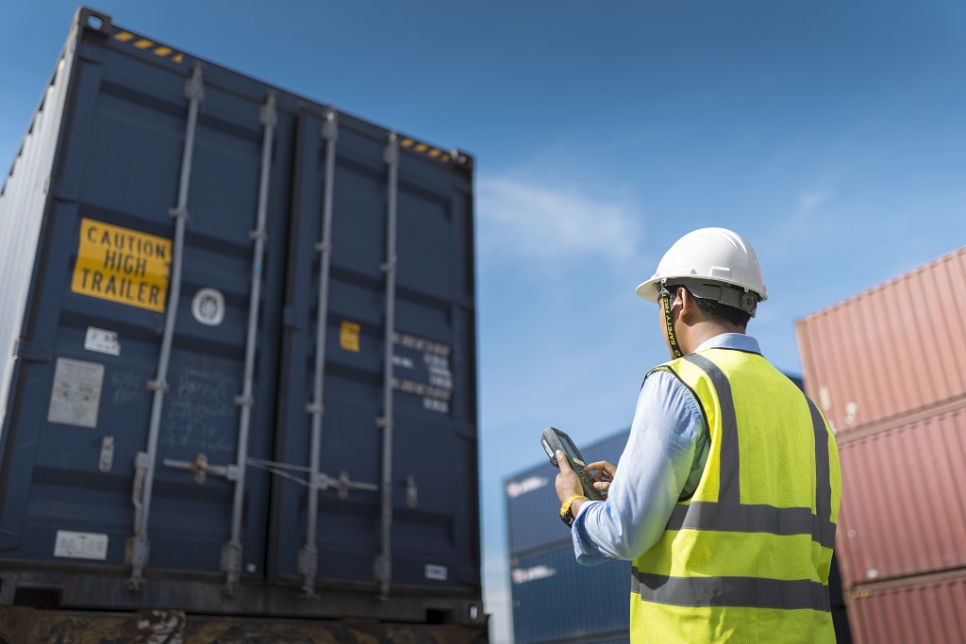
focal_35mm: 35
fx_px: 939
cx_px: 483
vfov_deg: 37.9
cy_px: 322
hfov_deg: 54.4
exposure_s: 1/5000
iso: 100
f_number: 1.4
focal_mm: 35
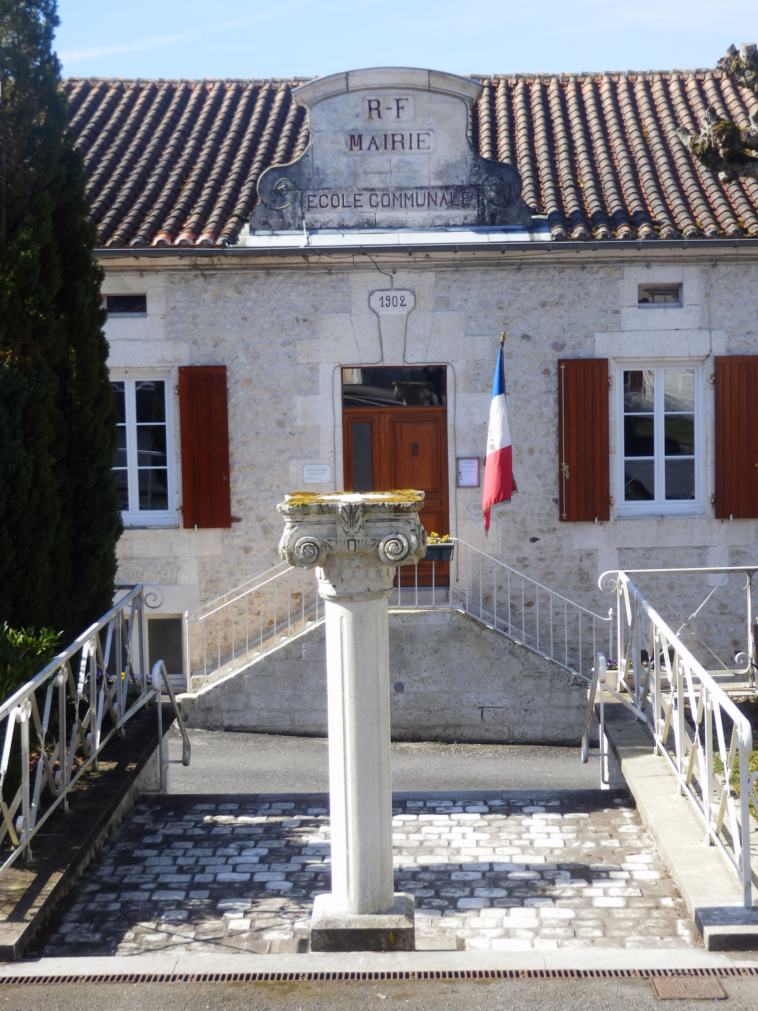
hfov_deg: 24.4
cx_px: 379
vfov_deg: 32.2
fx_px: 1752
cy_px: 506
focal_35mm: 60
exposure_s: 1/320
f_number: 4.2
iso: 80
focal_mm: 10.8
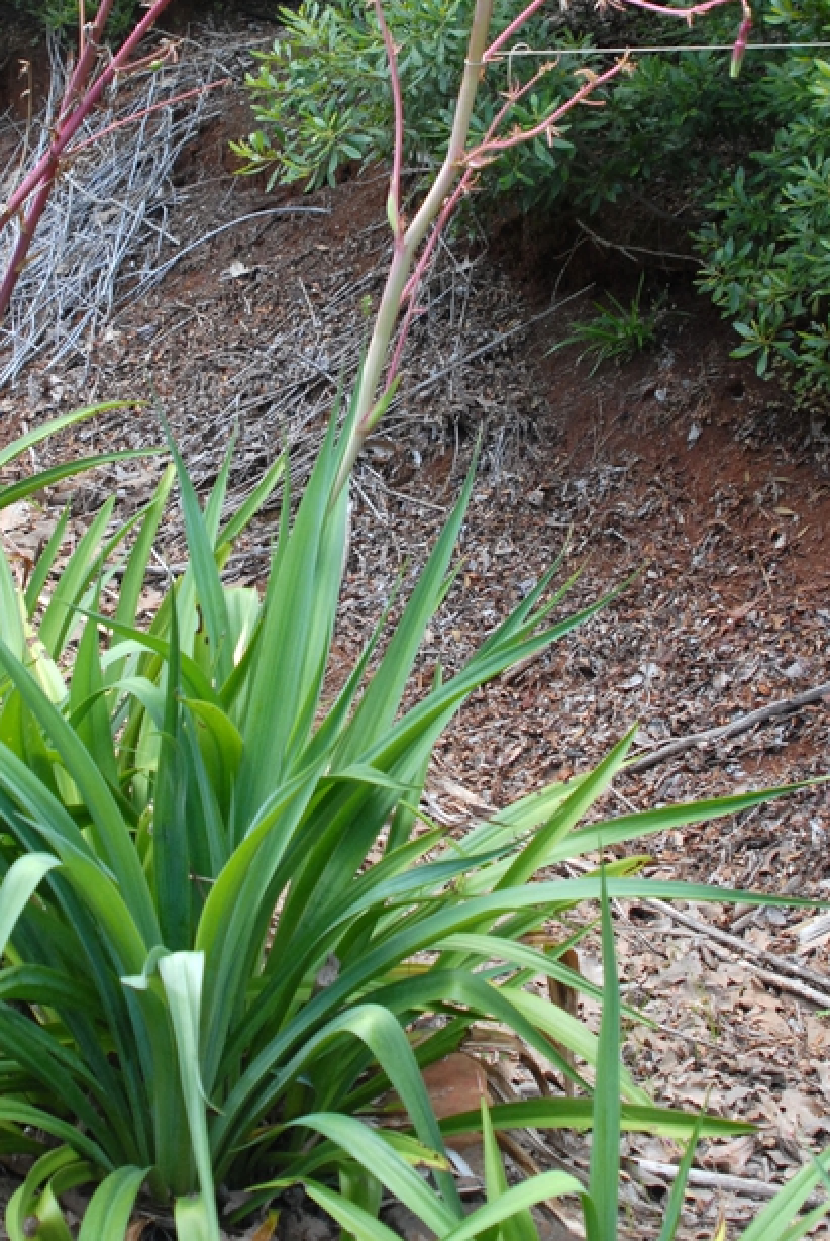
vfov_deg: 28.5
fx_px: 2414
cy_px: 356
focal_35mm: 70
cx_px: 348
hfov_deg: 19.5
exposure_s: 1/100
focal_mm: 28
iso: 400
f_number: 5.6
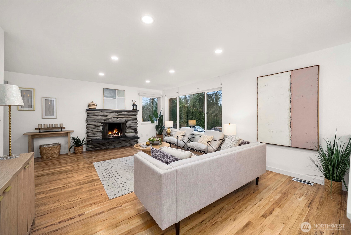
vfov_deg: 85.5
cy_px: 118
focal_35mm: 13
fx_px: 127
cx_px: 176
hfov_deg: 108.3
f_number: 7.1
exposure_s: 1/60
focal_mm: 13
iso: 160
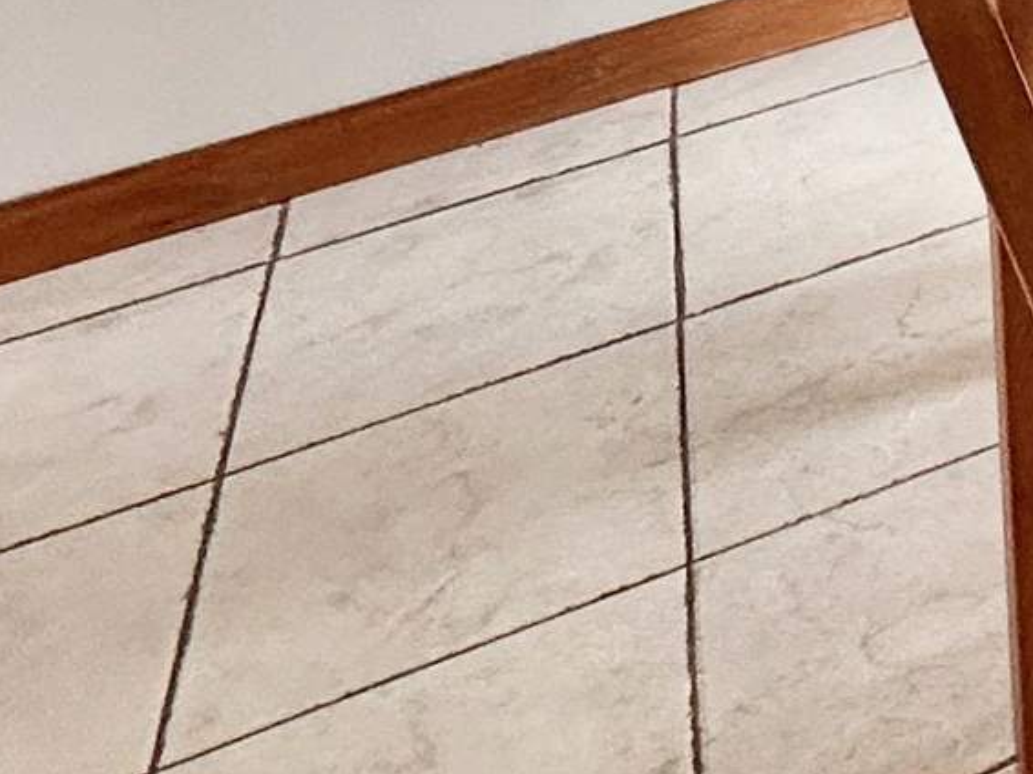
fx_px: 2267
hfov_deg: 17.9
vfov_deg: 15.3
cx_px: 2059
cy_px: -798
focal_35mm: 76
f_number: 2.2
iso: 40
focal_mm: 2.22
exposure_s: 1/99
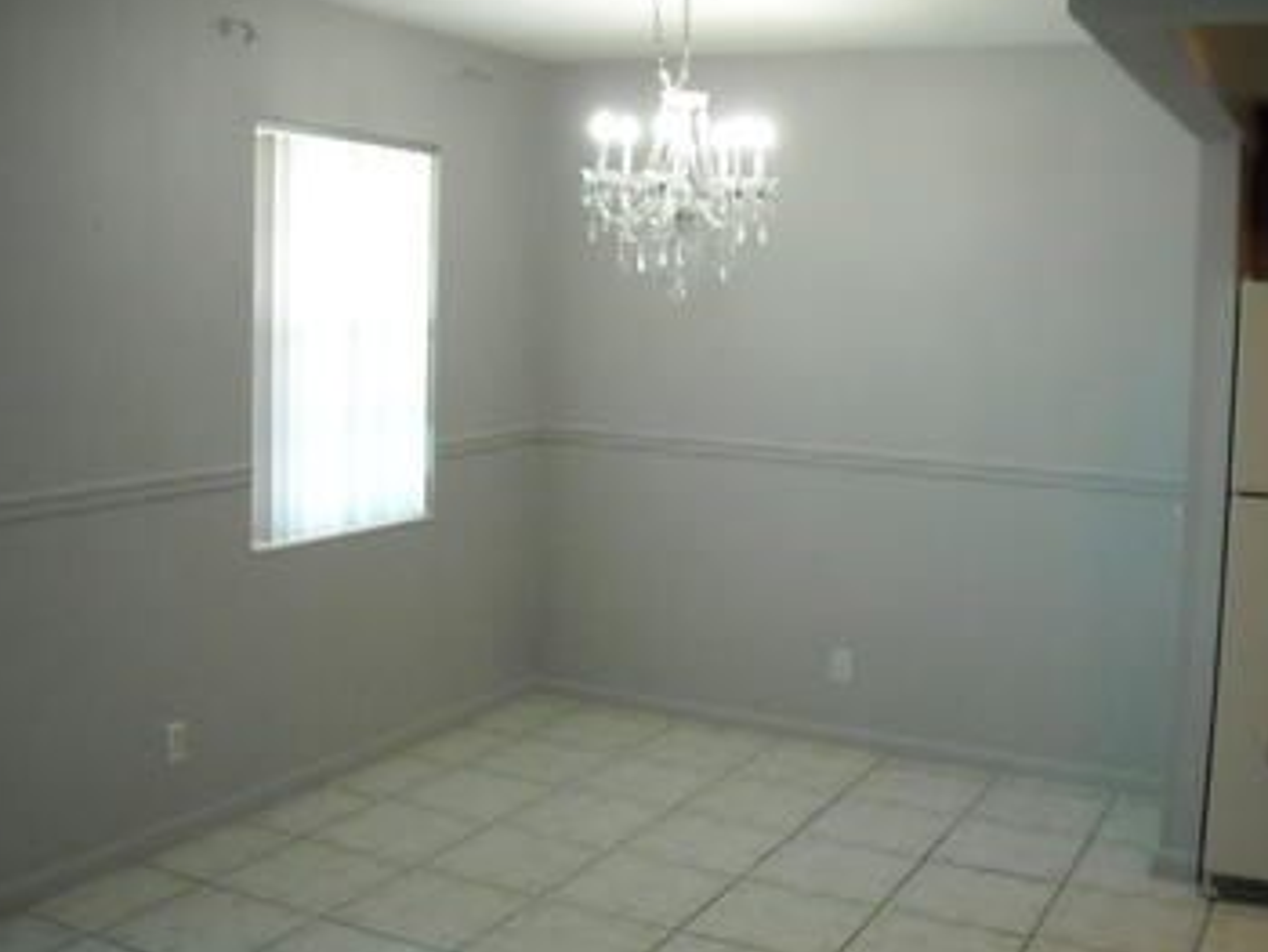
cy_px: 456
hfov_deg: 46.8
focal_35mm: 40
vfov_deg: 36.0
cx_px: 667
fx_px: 1466
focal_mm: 5.7
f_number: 2.8
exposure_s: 1/250
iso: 590
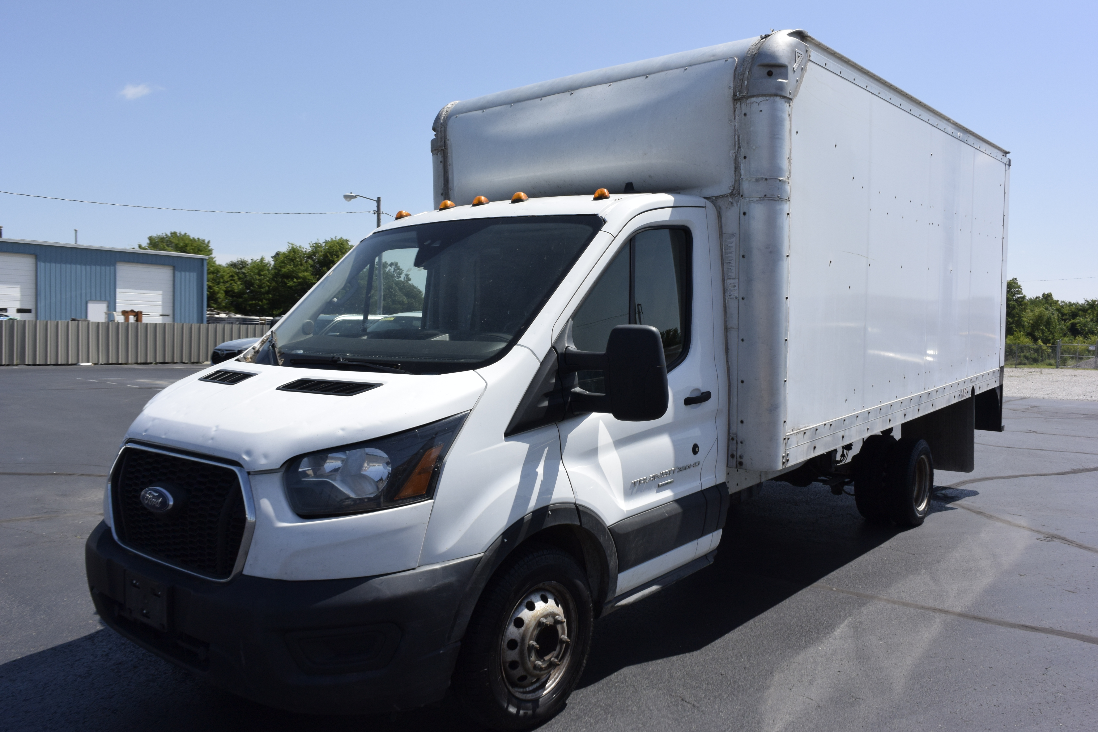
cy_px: 366
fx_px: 823
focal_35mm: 27
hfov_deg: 67.4
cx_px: 549
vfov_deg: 47.9
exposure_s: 1/640
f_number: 6.3
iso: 160
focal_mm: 10
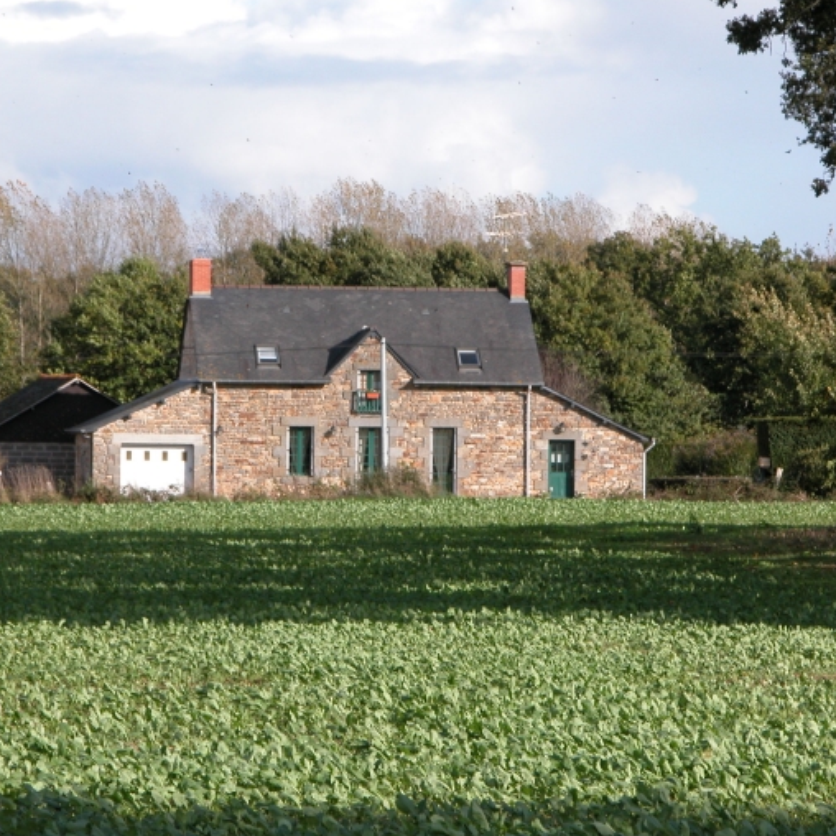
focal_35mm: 209
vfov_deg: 8.4
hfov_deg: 8.4
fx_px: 5711
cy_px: 416
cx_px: 451
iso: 100
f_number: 5.6
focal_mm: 44.7
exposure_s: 1/290
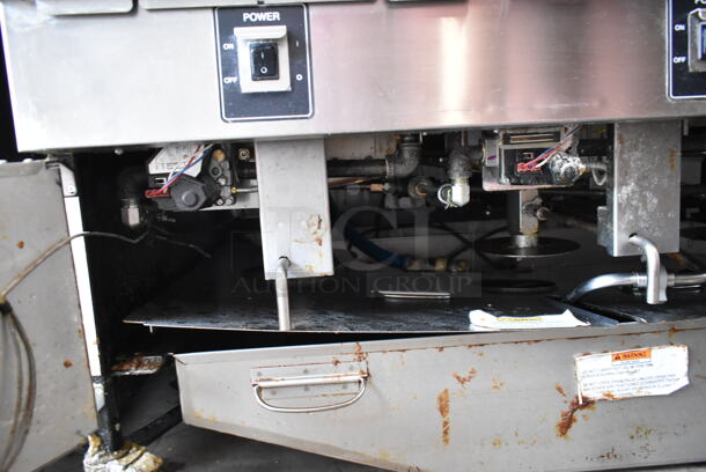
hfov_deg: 67.3
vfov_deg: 48.0
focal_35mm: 27
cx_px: 353
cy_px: 236
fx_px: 530
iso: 3600
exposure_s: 1/125
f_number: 3.5
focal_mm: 18
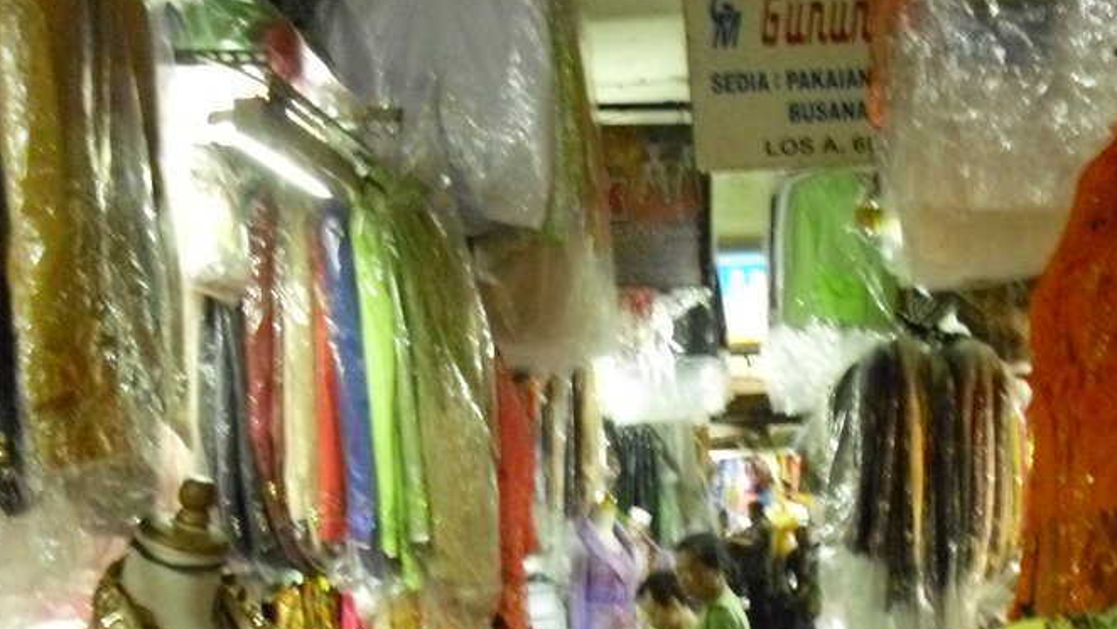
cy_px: 599
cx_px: 771
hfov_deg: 32.5
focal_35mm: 64
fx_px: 1896
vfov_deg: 18.4
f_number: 2.8
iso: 800
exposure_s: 1/13
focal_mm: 6.2
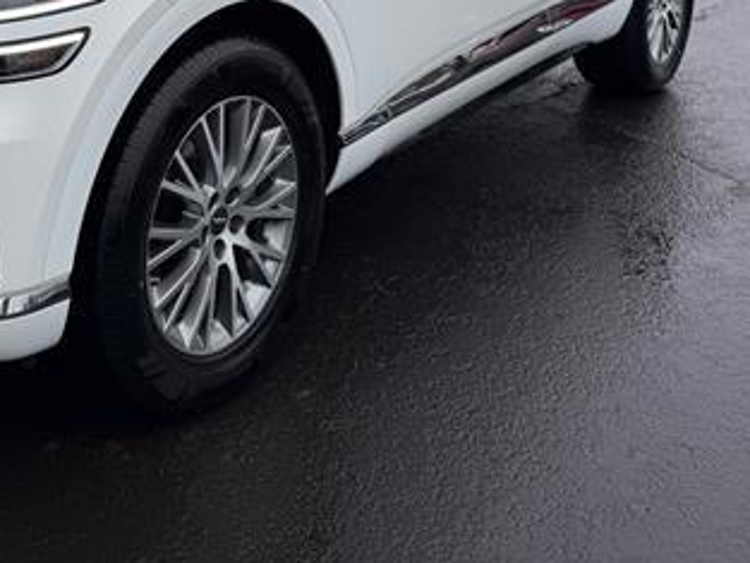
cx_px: 105
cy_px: -10
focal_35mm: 49
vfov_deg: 27.8
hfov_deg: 36.9
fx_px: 1062
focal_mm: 6.76
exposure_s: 1/1337
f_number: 1.78
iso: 80
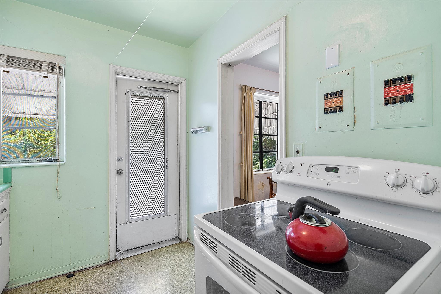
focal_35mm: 16
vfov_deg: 73.7
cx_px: 220
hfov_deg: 96.7
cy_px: 147
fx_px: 196
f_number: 7.1
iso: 250
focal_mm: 16
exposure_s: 1/20
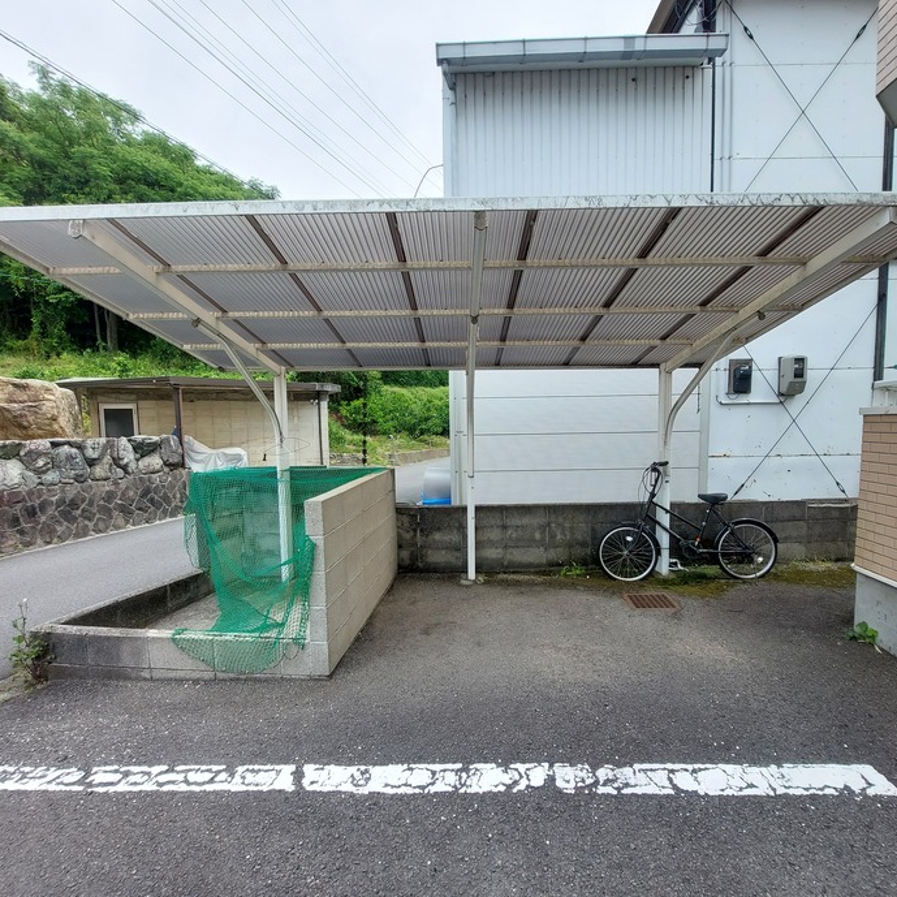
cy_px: 467
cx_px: 470
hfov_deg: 87.4
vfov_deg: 87.4
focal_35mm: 16
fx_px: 469
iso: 50
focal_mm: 1.74
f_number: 2.2
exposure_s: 1/525
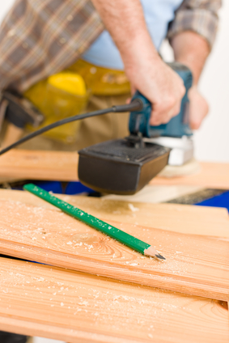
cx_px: 114
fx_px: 477
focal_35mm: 50
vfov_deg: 39.6
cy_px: 172
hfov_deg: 27.0
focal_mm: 50
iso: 100
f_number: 4
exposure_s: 1/200
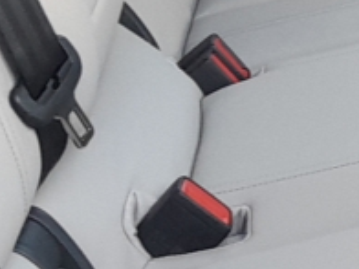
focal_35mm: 184
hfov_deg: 10.2
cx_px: 625
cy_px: -236
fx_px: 1908
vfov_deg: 7.8
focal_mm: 4.6
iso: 154
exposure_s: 1/50
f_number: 2
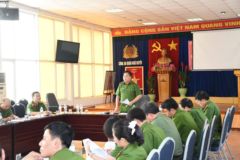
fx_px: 400
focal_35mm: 60
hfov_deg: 33.4
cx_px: 120
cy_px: 80
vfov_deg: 22.6
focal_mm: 40
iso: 800
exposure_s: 1/200
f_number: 5.6
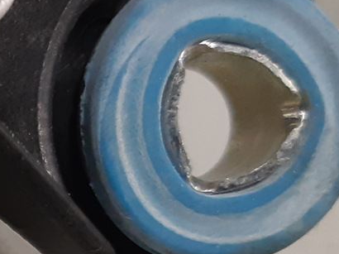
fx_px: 1272
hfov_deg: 13.0
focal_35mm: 130
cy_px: 247
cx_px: -364
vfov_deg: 11.3
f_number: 1.7
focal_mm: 3.93
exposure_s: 1/50
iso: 160
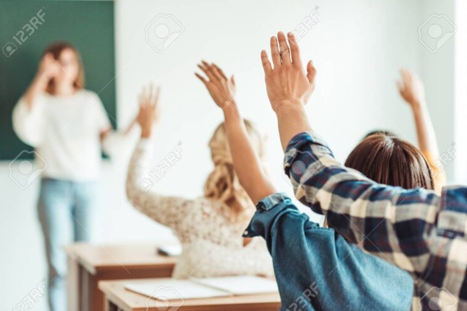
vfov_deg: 15.5
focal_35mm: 88
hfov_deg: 23.1
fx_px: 1142
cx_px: 230
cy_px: 155
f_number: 2.2
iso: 640
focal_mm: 85
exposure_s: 1/200
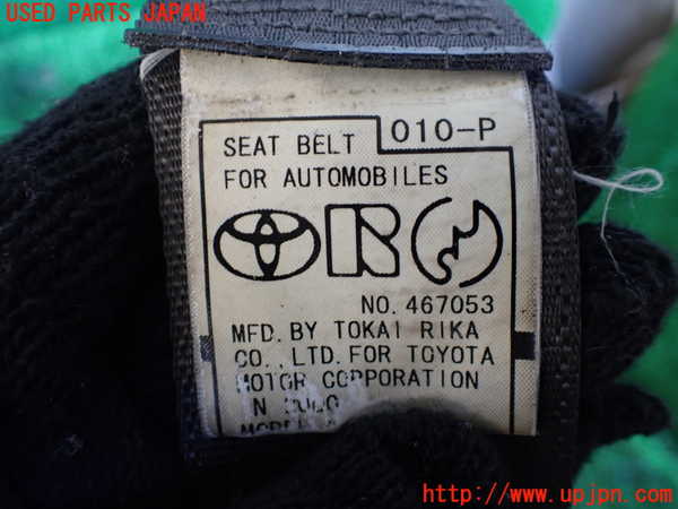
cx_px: 339
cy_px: 254
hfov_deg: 60.0
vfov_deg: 46.8
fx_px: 588
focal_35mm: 30
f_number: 2.3
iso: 320
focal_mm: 5.4
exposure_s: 1/125
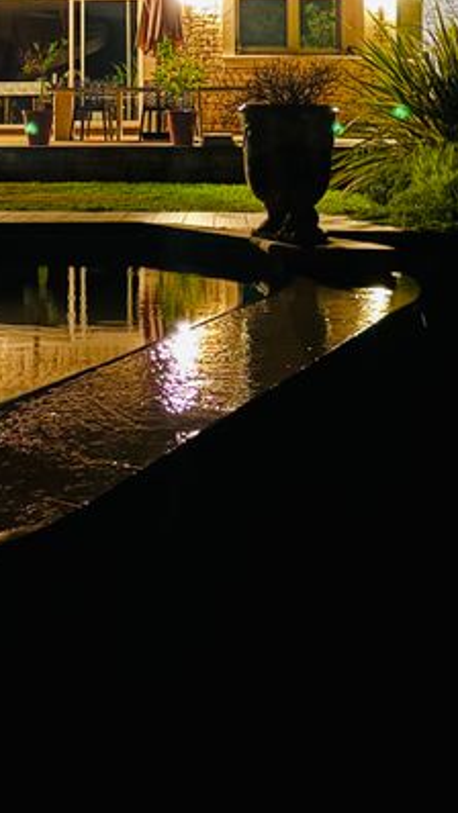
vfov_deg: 34.3
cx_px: 108
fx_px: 1230
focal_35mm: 57
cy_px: 59
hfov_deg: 20.9
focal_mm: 5.96
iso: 800
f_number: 1.6
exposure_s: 1/2
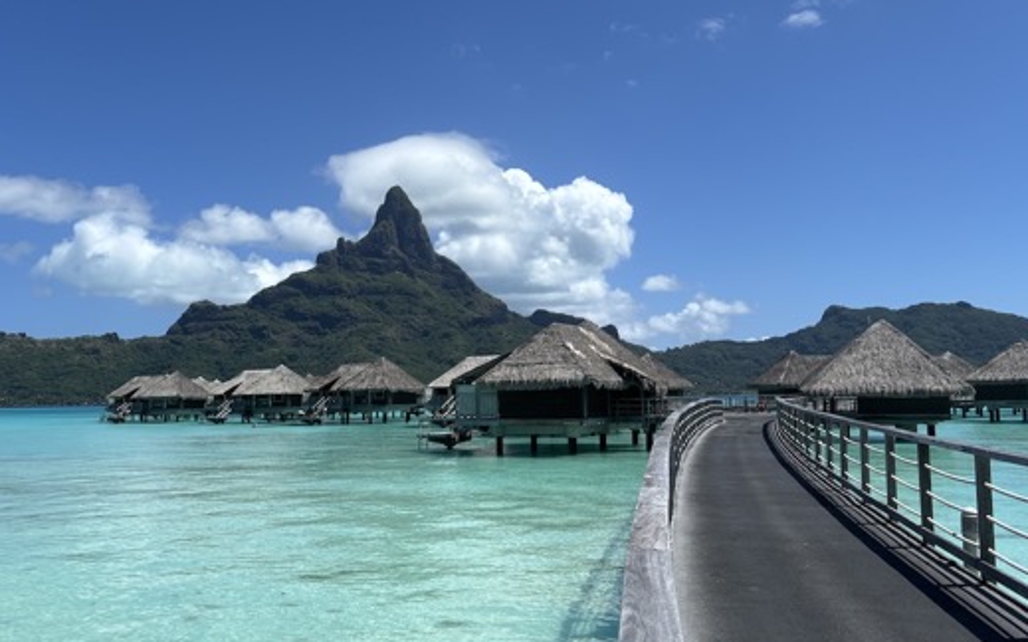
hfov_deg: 56.7
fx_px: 952
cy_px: 313
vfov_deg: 37.2
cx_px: 473
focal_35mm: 34
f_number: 1.6
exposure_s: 1/6329
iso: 50
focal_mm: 5.96
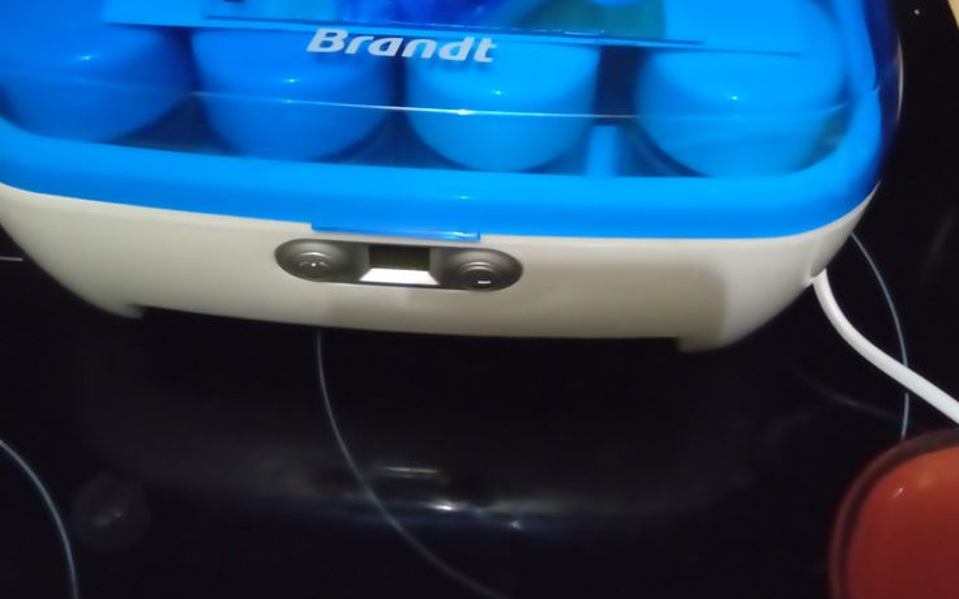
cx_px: 490
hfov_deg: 50.4
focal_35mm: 39
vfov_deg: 30.5
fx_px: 1019
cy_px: 7
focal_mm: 3.84
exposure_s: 1/14.3
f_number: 1.8
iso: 4137
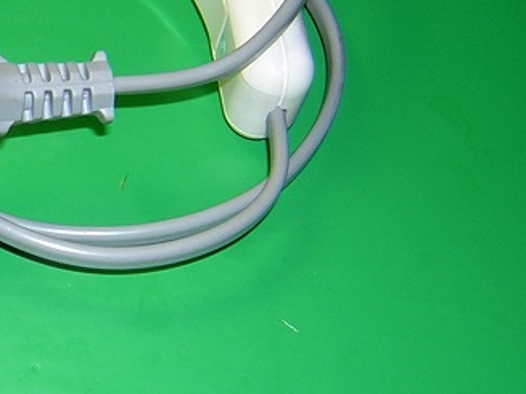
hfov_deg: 20.7
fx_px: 1337
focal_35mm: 88
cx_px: -109
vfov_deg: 16.7
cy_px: 137
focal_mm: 4.7
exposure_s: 1/60.1
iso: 100
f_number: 5.2
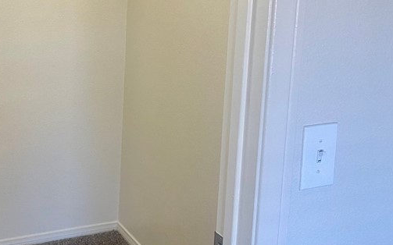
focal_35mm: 54
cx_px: 102
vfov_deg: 23.3
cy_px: 25
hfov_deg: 36.7
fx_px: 578
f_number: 1.6
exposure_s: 1/60
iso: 100
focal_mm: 5.1
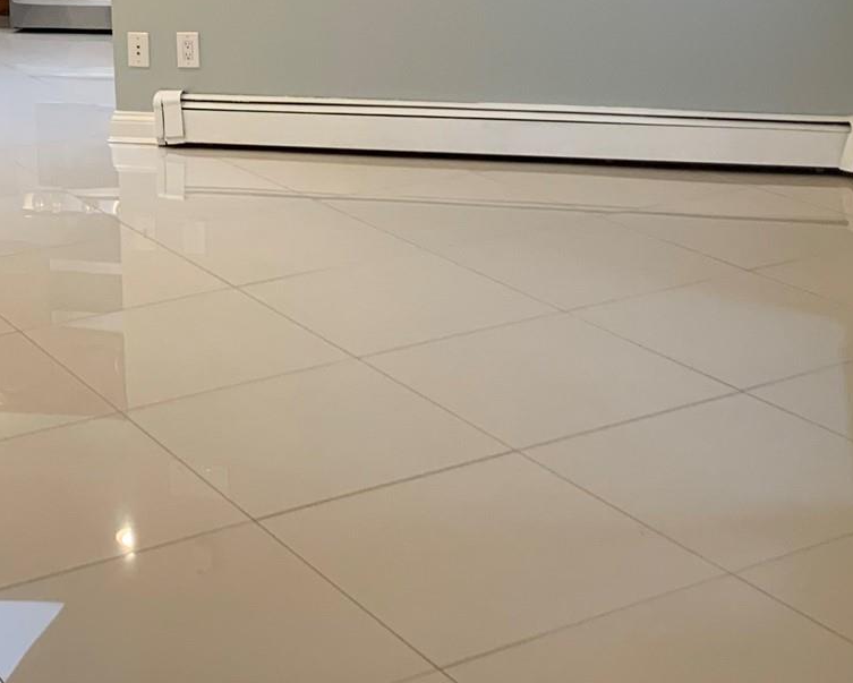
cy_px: 31
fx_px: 1743
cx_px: 213
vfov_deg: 21.5
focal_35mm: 69
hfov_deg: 27.1
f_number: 1.8
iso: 100
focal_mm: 4.25
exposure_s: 1/60
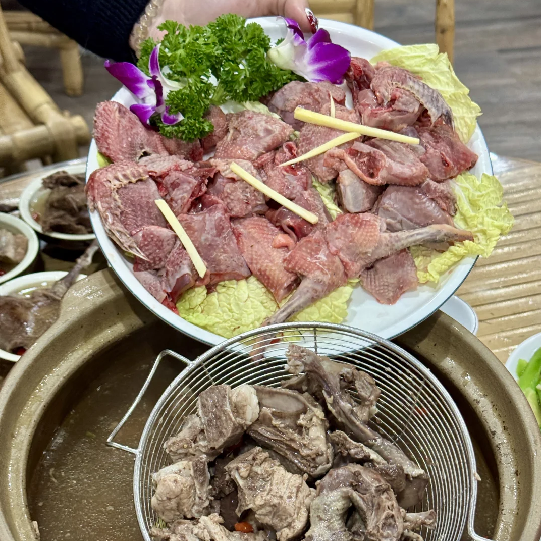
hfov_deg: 30.0
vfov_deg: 29.9
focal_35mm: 57
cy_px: 350
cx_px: 272
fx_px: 1008
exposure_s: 1/50
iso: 200
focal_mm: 6.76
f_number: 1.78
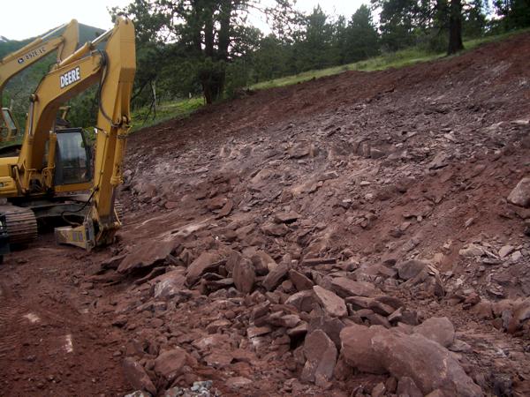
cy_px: 198
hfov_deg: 52.6
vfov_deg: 40.7
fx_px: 536
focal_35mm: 35
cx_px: 265
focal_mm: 5.8
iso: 80
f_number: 2.6
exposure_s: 1/250
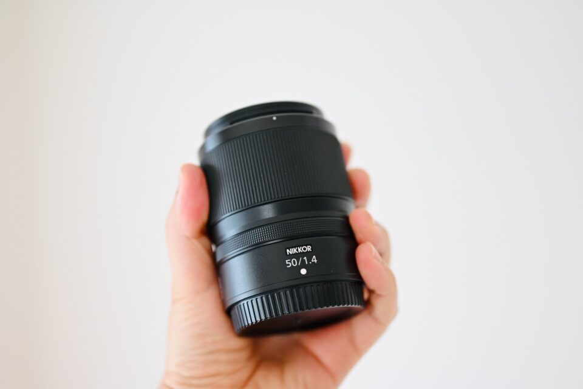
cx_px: 292
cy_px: 194
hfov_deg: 39.6
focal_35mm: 50
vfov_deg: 27.0
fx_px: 810
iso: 900
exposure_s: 1/100
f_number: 1.8
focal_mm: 50
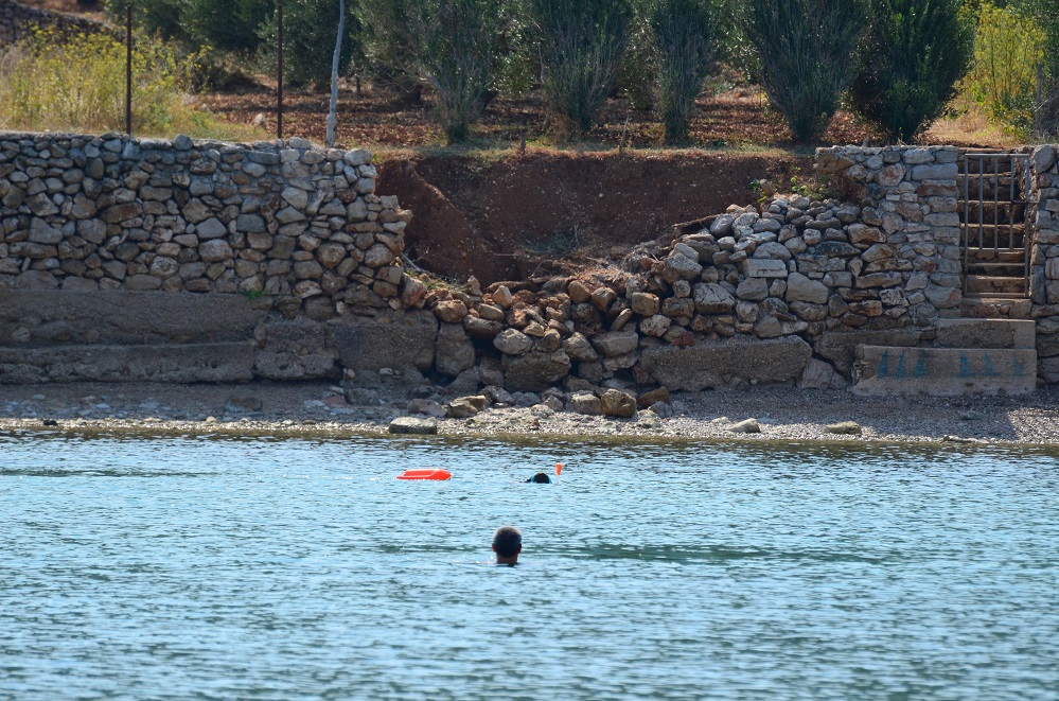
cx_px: 530
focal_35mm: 390
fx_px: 11445
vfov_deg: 3.5
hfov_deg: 5.3
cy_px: 350
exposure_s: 1/2000
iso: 400
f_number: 5.6
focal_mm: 260
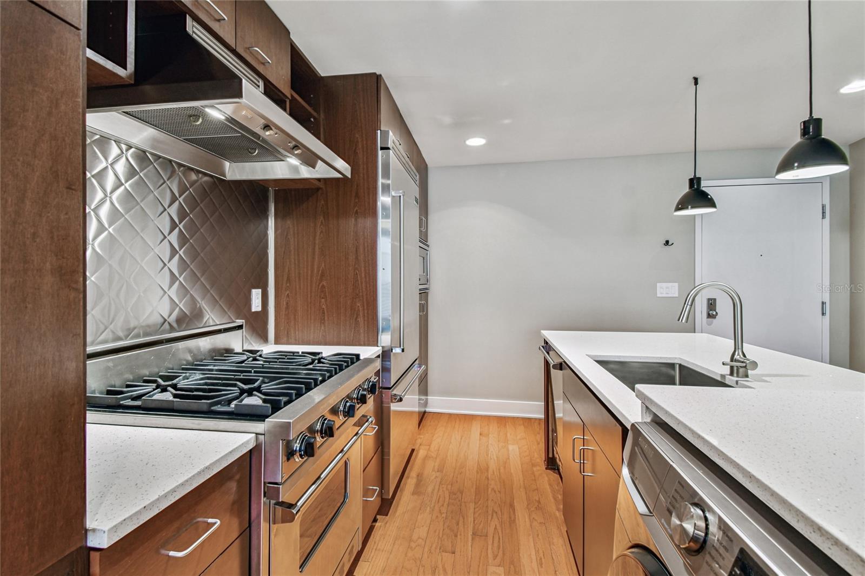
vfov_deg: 77.3
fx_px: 360
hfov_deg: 100.4
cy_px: 288
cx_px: 432
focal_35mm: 15
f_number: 7.1
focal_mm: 10
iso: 100
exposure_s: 1/10
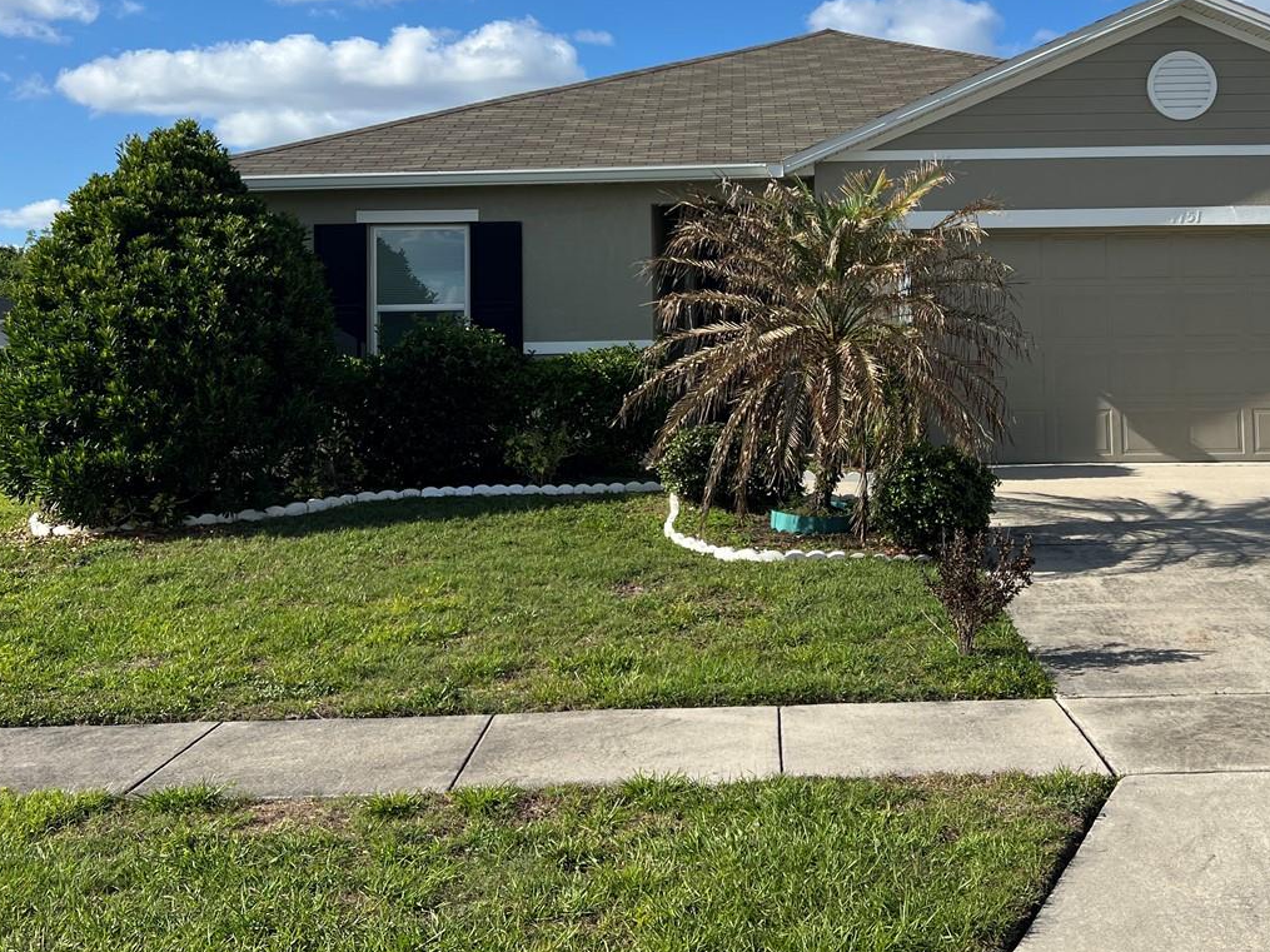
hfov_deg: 45.4
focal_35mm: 41
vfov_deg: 34.7
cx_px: 785
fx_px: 1504
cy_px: 296
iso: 50
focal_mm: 5.7
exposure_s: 1/4444
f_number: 1.5
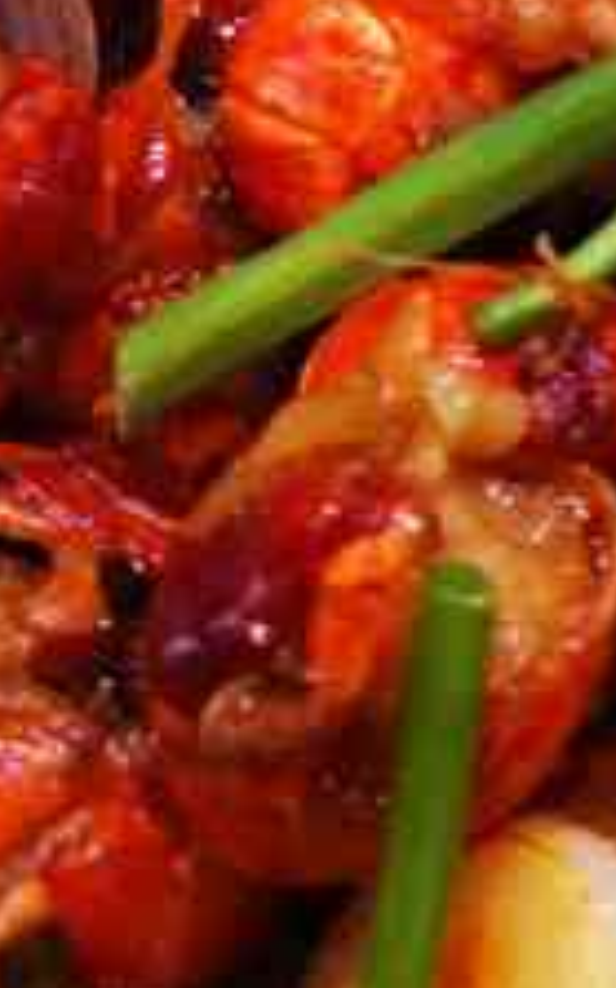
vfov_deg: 15.2
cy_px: -751
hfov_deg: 10.8
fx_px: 3230
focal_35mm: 120
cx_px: 581
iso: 400
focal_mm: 4.75
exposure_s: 1/50
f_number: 1.8
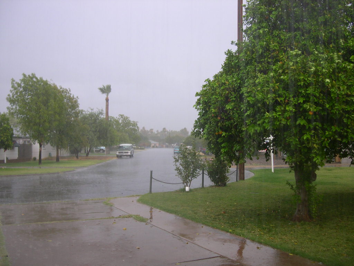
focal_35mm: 38
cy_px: 133
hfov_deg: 49.0
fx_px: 389
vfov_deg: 37.7
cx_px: 177
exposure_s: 1/18.5
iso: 100
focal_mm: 8
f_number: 2.8
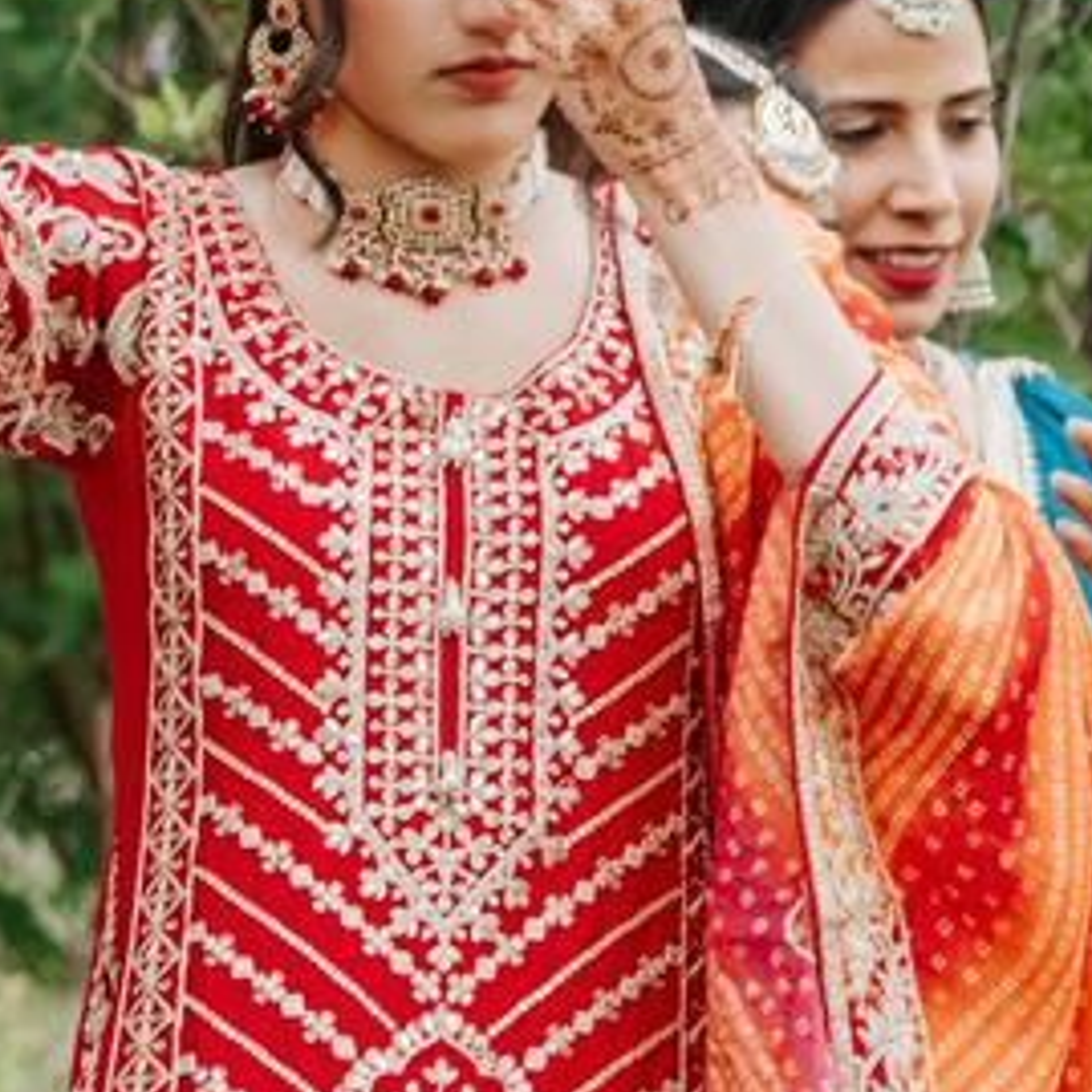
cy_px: -688
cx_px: -2290
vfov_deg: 4.3
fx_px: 14419
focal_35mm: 404
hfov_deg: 4.2
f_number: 2.8
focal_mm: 50
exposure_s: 1/400
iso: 80
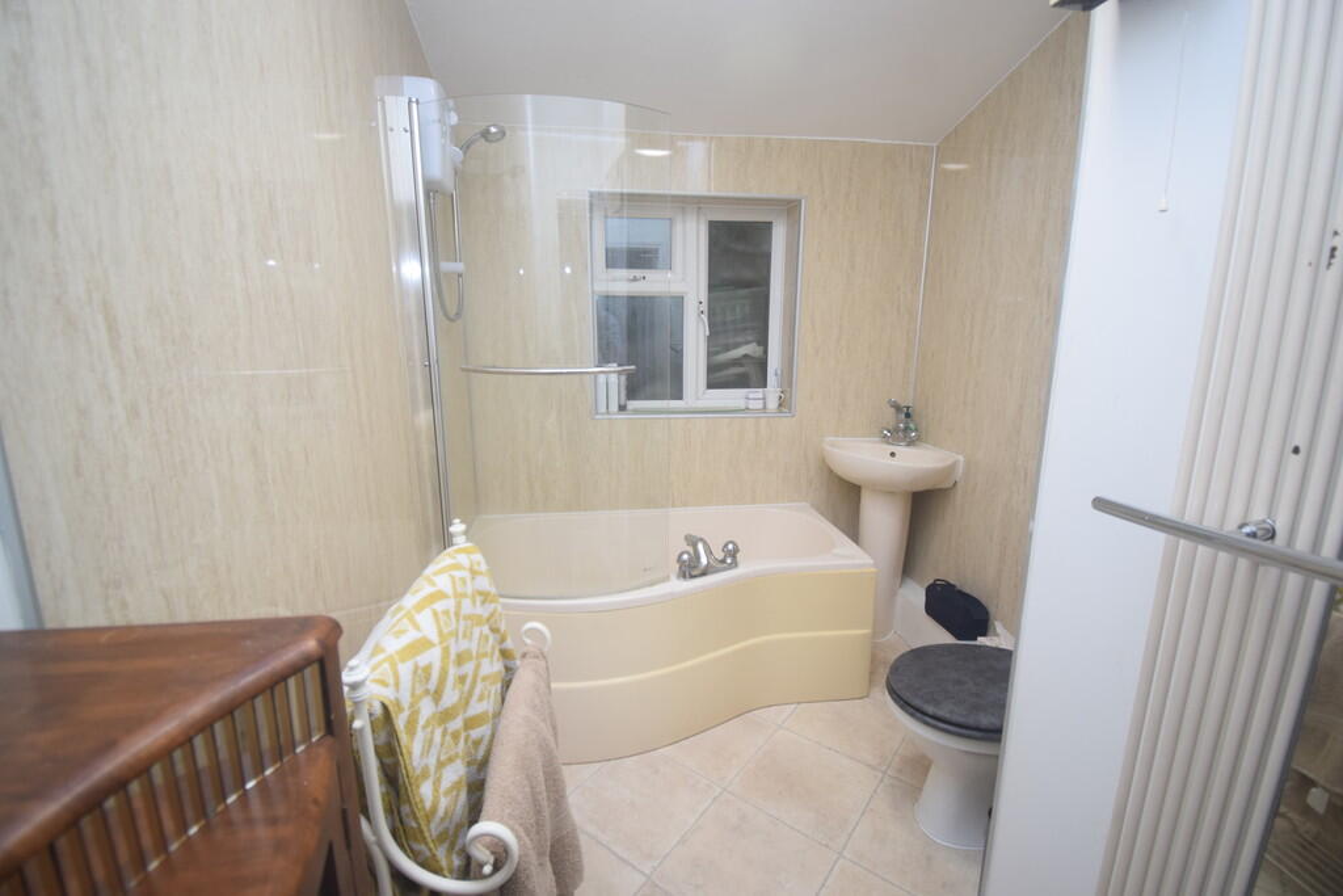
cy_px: 448
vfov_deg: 77.3
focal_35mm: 15
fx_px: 560
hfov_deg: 100.4
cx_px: 672
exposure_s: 1/60
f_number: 4.5
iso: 560
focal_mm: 10
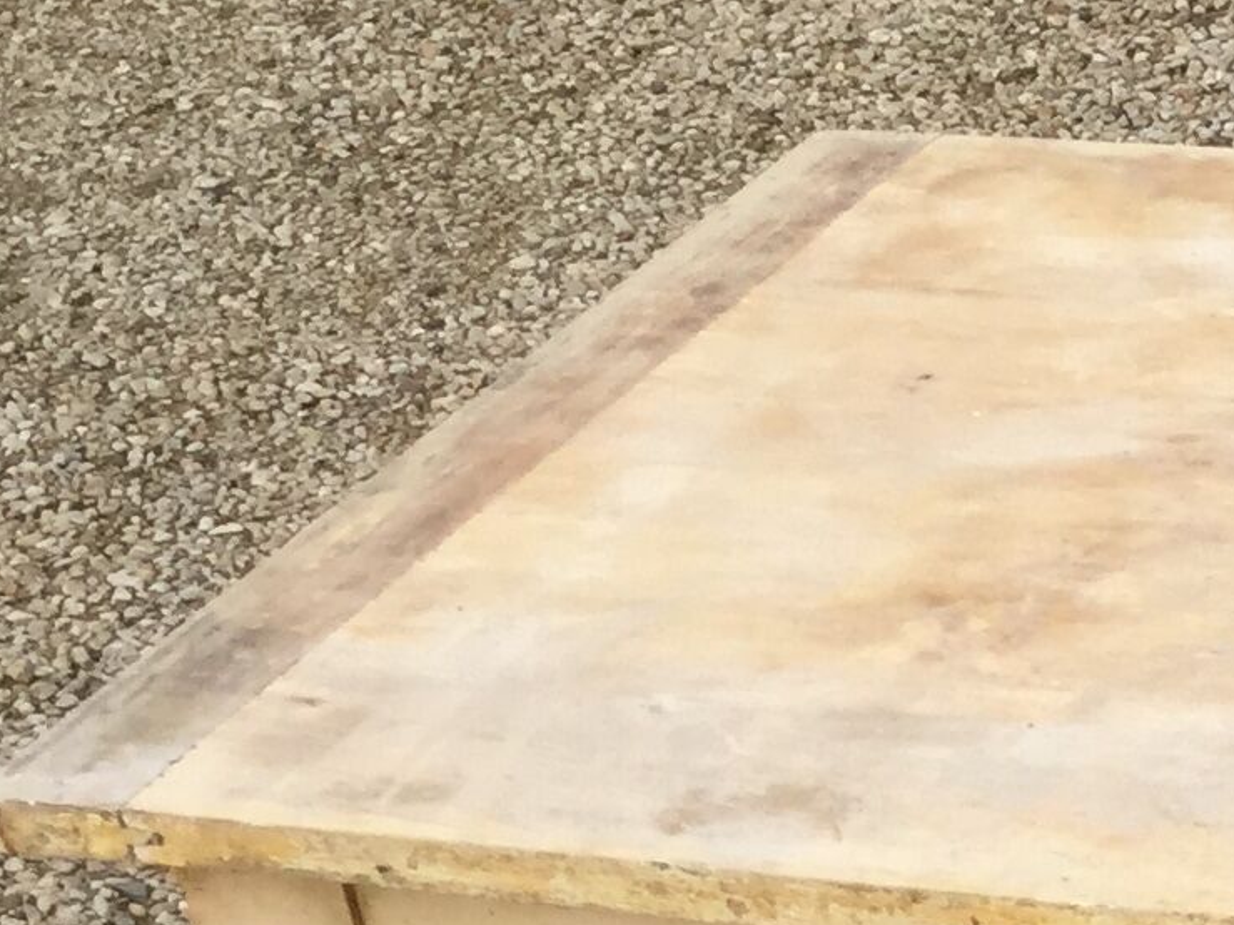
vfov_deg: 10.3
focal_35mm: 137
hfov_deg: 13.1
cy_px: 1519
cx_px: 2152
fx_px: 4883
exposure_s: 1/823
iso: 25
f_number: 2.4
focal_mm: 3.3
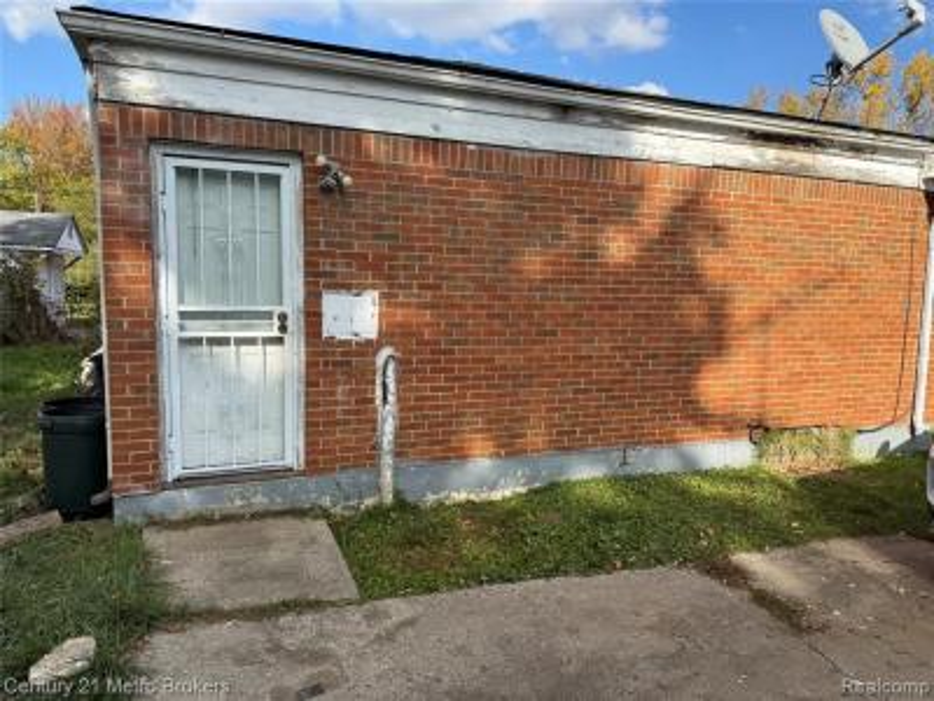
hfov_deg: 71.6
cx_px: 467
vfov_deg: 56.8
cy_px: 350
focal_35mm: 24
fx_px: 648
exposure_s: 1/2370
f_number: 1.78
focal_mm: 6.76
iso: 80
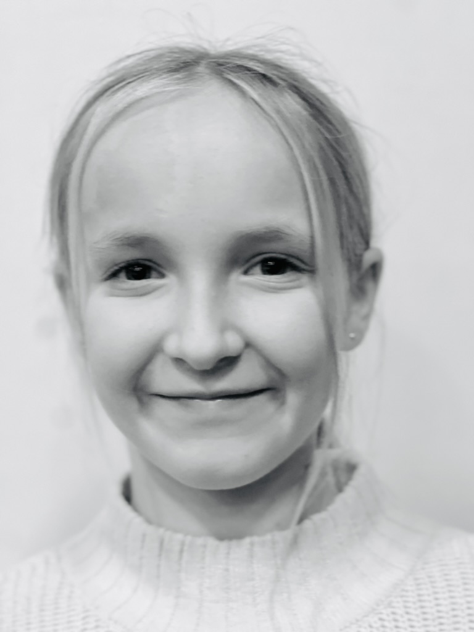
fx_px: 1406
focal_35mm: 77
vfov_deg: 25.3
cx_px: 237
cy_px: 316
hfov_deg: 19.1
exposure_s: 1/14
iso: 640
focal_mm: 9
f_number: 2.8
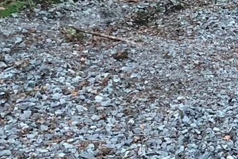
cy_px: -37
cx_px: 254
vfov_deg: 10.2
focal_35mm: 132
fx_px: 872
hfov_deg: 15.2
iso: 64
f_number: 1.8
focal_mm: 3.99
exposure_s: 1/15
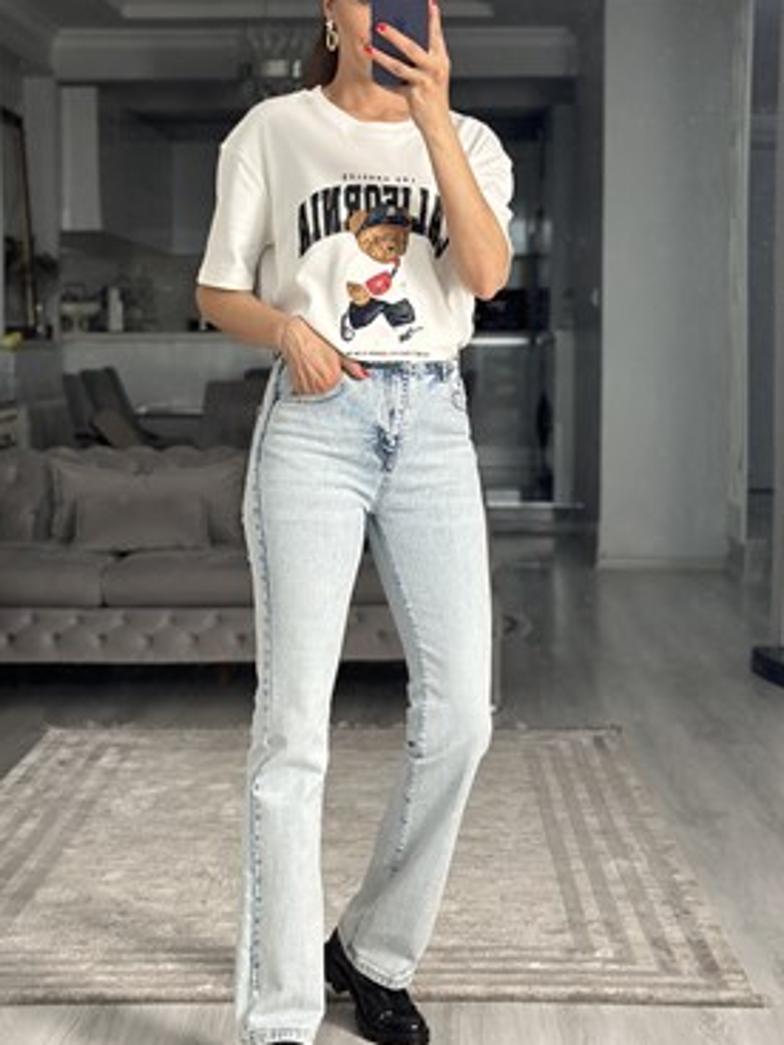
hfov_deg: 22.2
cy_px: 460
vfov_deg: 29.4
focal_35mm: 66
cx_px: 352
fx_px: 1993
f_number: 1.78
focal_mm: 6.86
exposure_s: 1/100
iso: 160
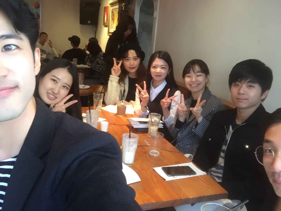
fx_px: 252
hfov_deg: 58.4
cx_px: 140
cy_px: 106
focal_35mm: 31
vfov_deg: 45.4
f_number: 2.2
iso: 100
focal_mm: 2.65
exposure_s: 1/30
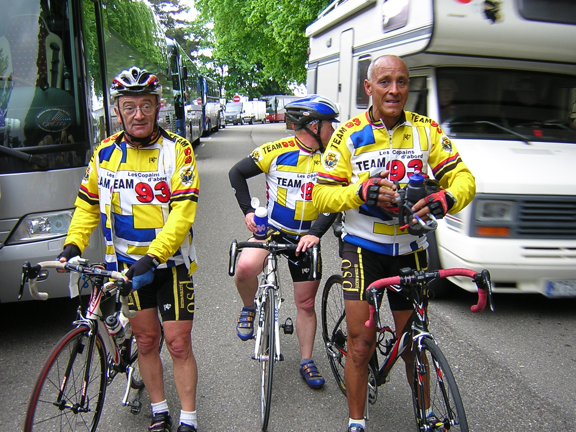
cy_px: 216
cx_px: 288
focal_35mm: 36
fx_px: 599
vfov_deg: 39.7
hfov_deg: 51.4
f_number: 2.6
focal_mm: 4.7
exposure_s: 1/38
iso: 100
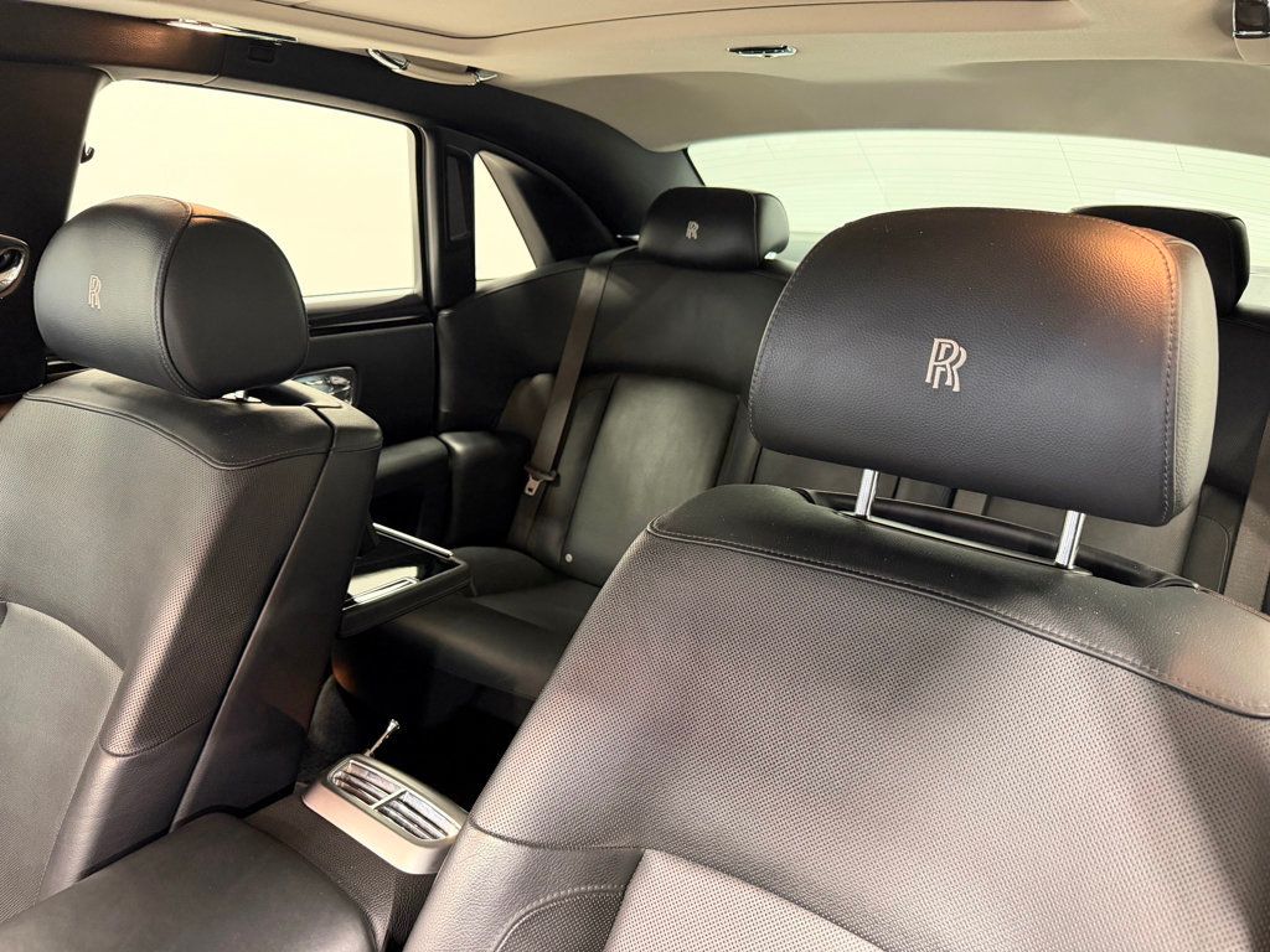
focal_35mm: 24
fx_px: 881
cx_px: 635
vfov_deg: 56.8
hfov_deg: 71.6
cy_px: 476
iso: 640
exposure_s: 1/40
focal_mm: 6.76
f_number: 1.78
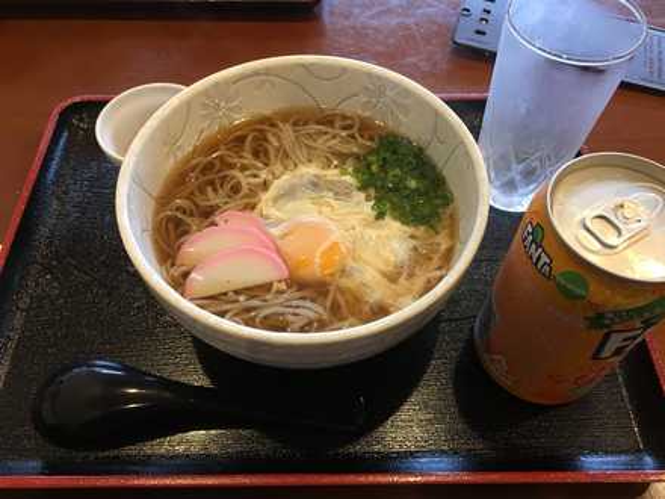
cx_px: 332
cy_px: 250
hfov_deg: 61.7
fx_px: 557
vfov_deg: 48.2
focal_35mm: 29
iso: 50
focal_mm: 4.15
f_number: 2.2
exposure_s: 1/15
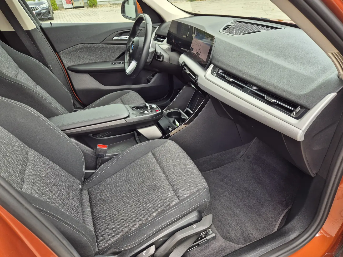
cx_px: 172
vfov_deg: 58.9
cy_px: 128
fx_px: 228
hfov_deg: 73.9
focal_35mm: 23
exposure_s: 1/180
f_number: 1.8
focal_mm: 5.4
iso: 80
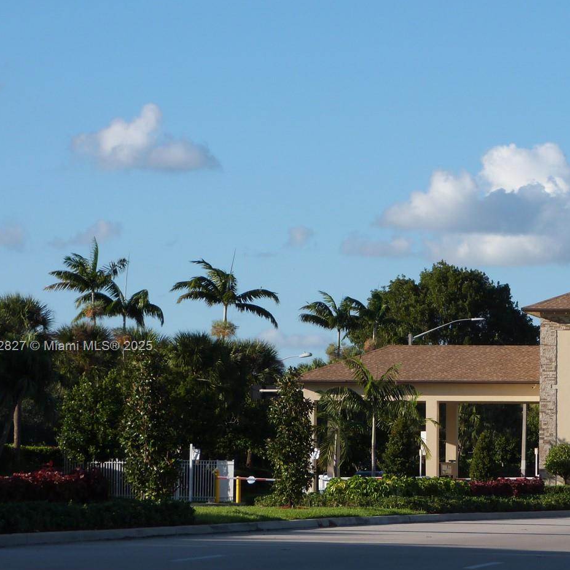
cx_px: 448
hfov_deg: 9.4
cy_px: 347
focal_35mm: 186
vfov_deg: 9.4
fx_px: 3465
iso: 100
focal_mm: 21.9
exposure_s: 1/800
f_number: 3.6
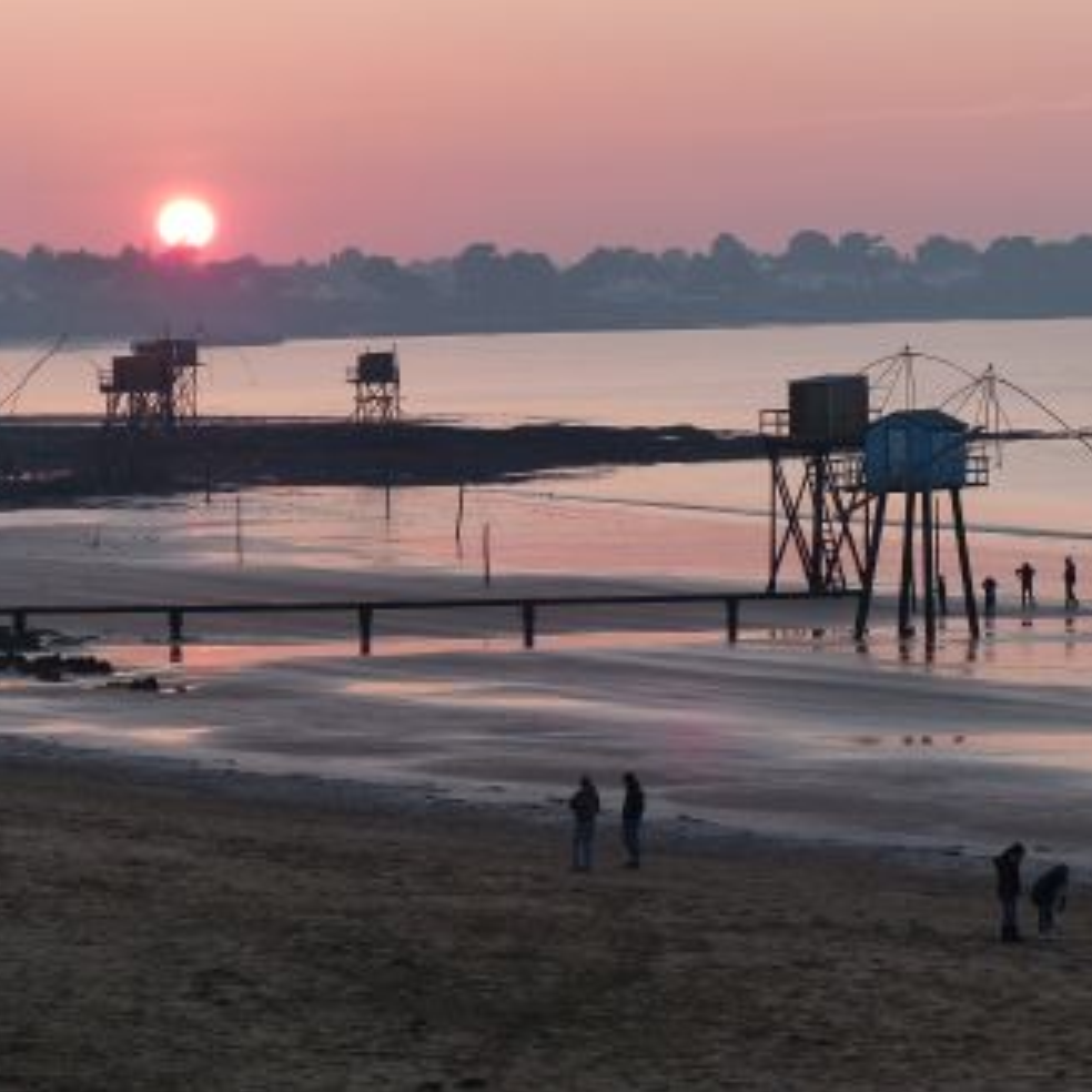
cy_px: 478
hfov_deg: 12.1
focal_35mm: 144
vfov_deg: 12.1
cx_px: 433
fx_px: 5139
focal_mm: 19.2
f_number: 4
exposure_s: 1/250
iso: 160
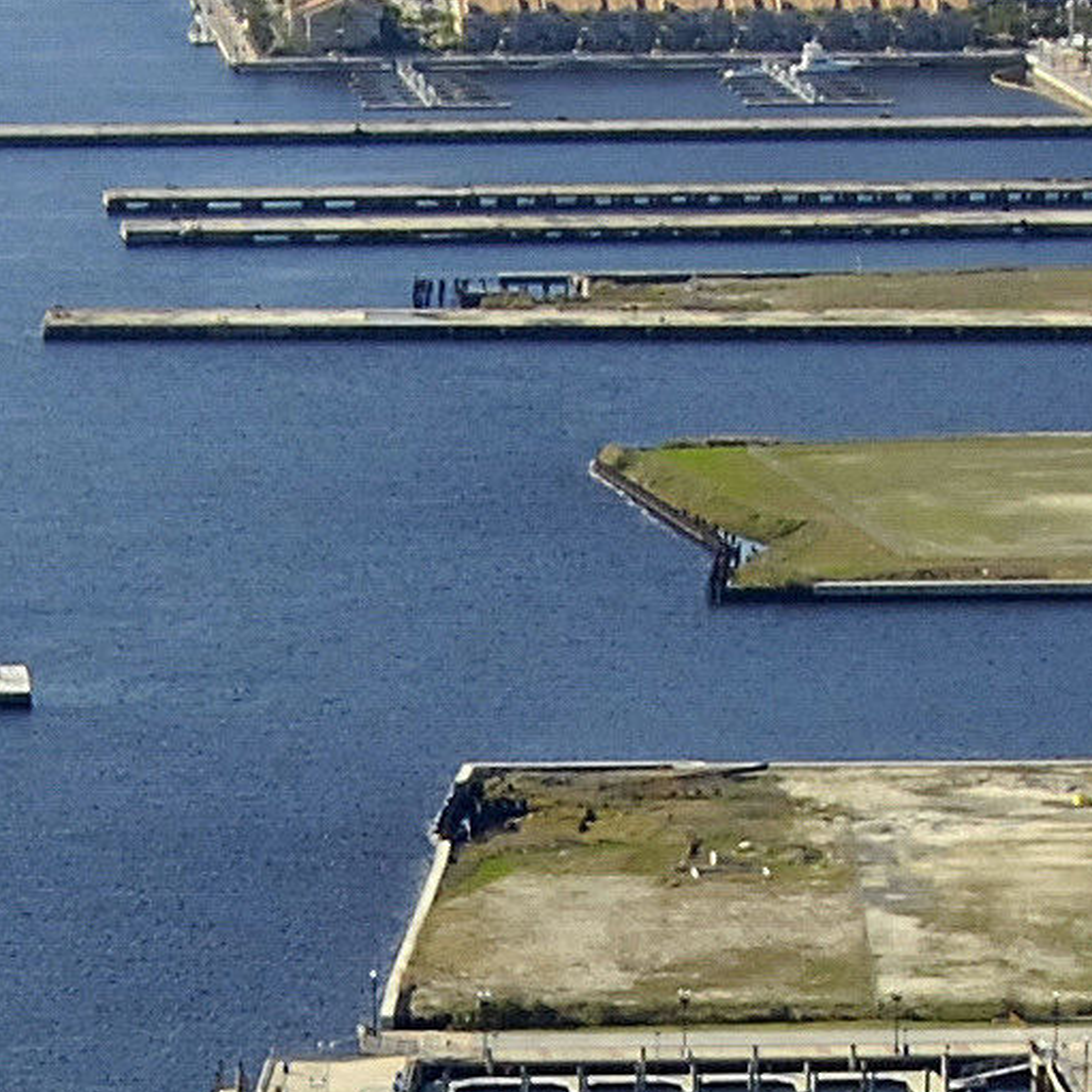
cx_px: 130
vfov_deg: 5.8
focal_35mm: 299
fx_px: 10671
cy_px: 1293
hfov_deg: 5.8
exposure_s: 1/1000
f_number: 6.3
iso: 400
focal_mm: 28
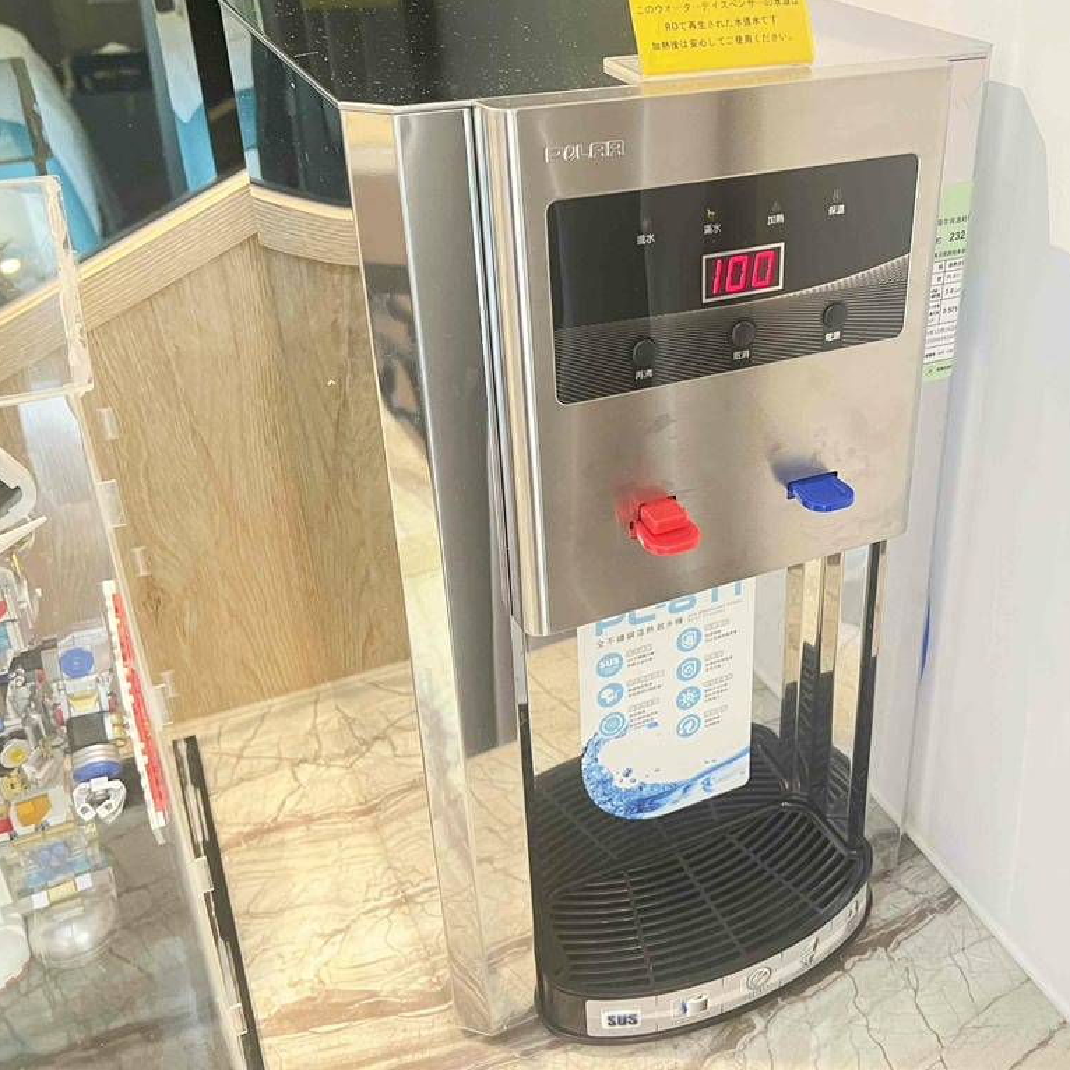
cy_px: 469
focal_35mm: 36
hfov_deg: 45.3
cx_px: 722
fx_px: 1259
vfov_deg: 46.0
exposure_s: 1/60
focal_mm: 5.7
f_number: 1.5
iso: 400
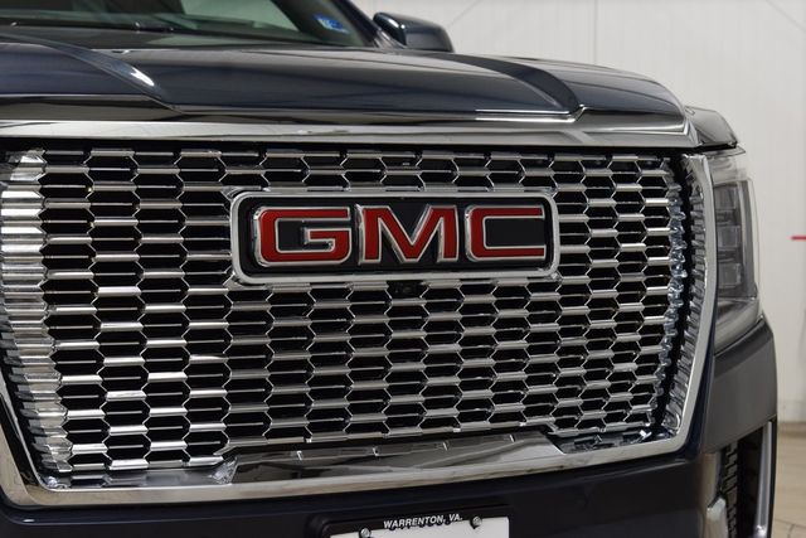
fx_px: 1881
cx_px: 403
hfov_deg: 24.2
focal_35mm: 84
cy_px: 269
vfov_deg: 16.3
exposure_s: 1/30
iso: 900
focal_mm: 56
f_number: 7.1
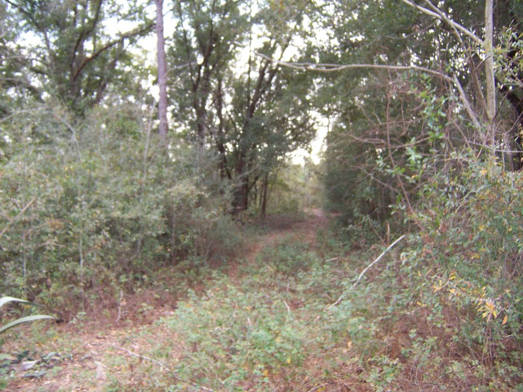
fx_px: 499
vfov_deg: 42.9
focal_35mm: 33
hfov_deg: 55.4
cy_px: 196
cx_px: 262
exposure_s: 1/90
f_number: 2.8
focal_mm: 5.5
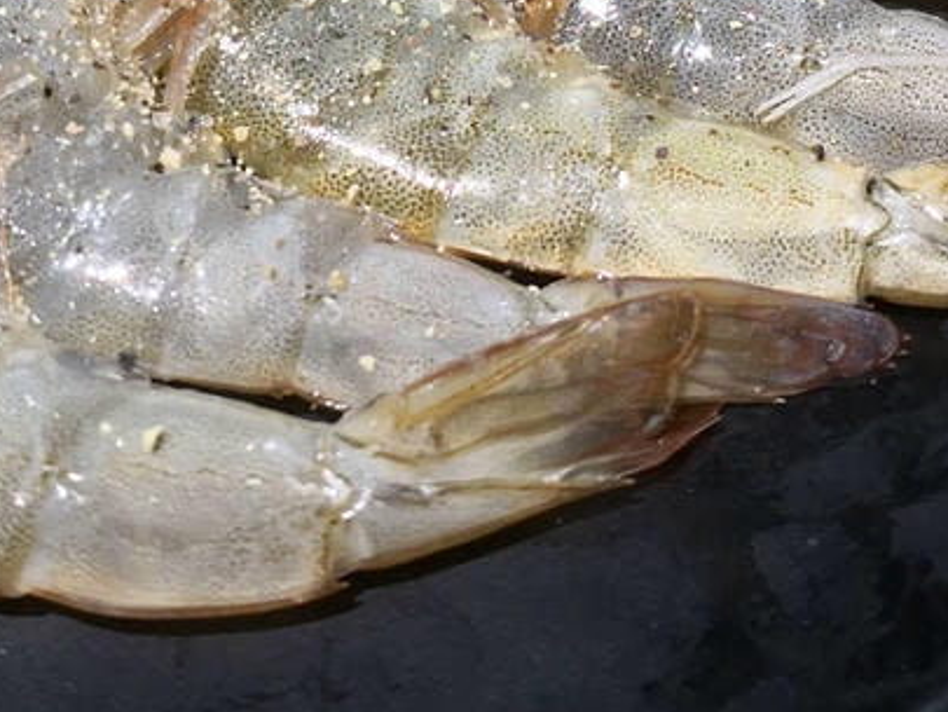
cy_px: -68
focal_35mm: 80
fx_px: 2192
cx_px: 452
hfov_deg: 24.4
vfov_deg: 17.8
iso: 125
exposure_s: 1/60
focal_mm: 3.95
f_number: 1.6
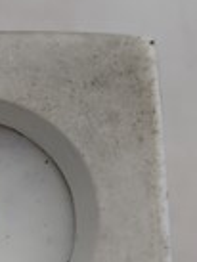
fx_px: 530
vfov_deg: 27.1
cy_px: 218
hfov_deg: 19.8
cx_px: -35
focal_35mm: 70
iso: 75
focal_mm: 6.81
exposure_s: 1/169
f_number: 1.85
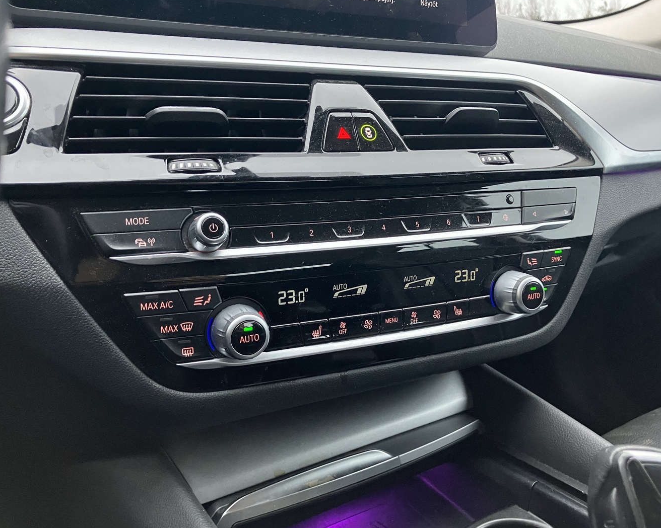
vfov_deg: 48.5
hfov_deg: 58.8
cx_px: 337
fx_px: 587
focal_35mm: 30
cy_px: 265
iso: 320
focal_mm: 3.99
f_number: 1.8
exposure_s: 1/59
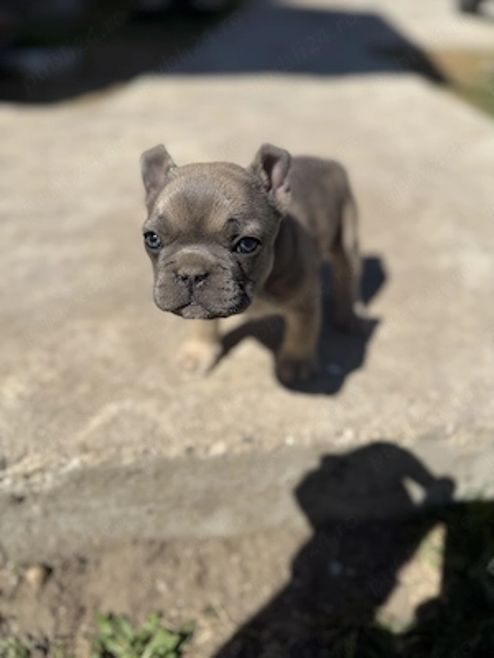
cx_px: 247
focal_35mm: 24
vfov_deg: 71.6
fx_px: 457
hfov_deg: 56.8
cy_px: 329
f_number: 1.78
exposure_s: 1/6173
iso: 80
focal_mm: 6.76
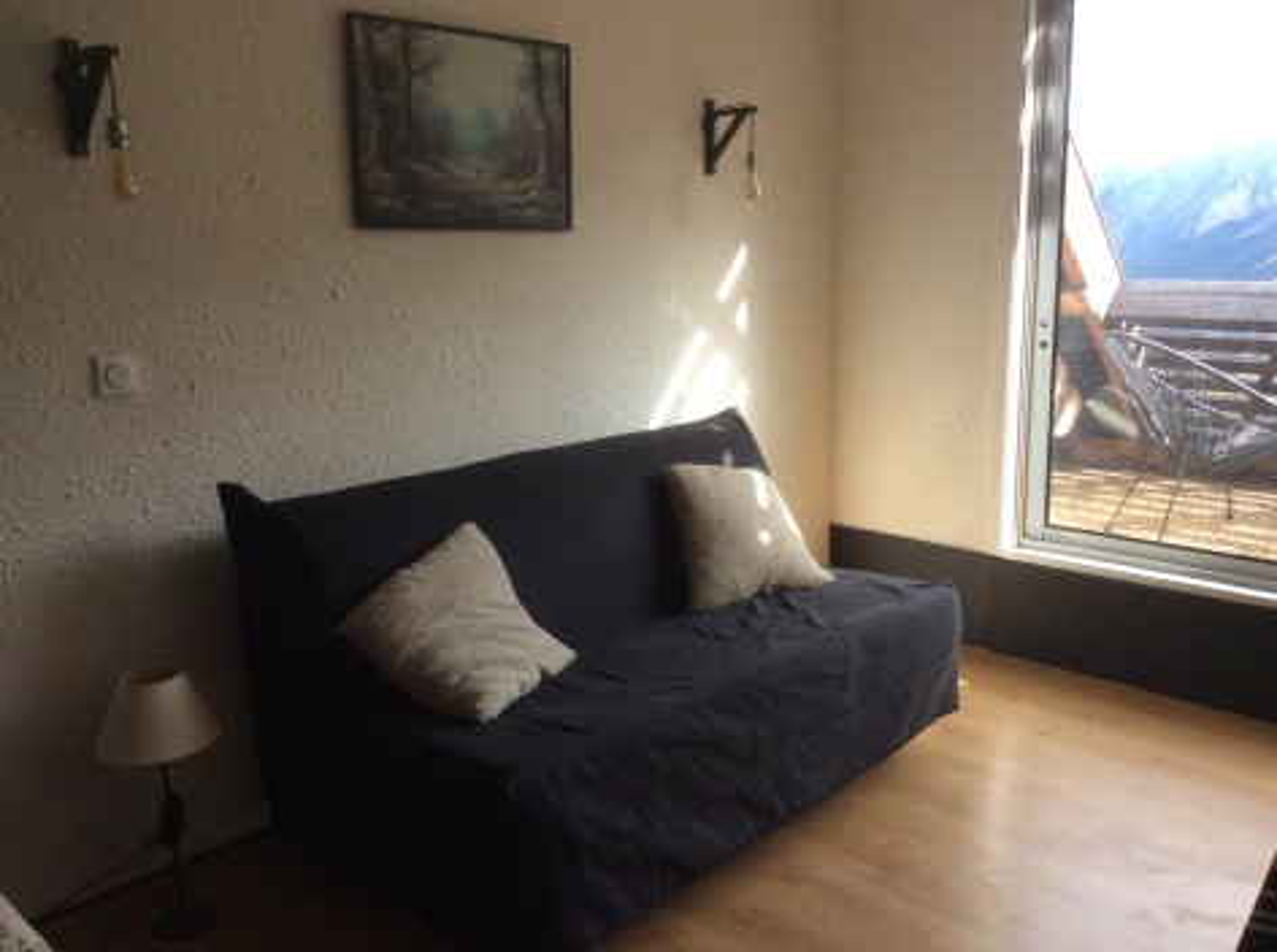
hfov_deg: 56.9
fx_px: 1178
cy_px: 476
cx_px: 638
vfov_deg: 44.0
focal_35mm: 32
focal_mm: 3.3
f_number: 2.4
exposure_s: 1/179
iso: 32
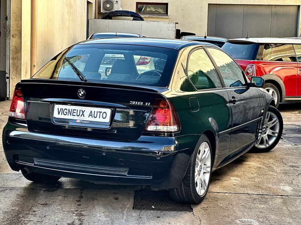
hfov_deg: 25.3
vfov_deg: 19.1
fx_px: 670
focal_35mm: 77
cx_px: 150
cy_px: 112
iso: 50
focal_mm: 9
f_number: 2.8
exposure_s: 1/121
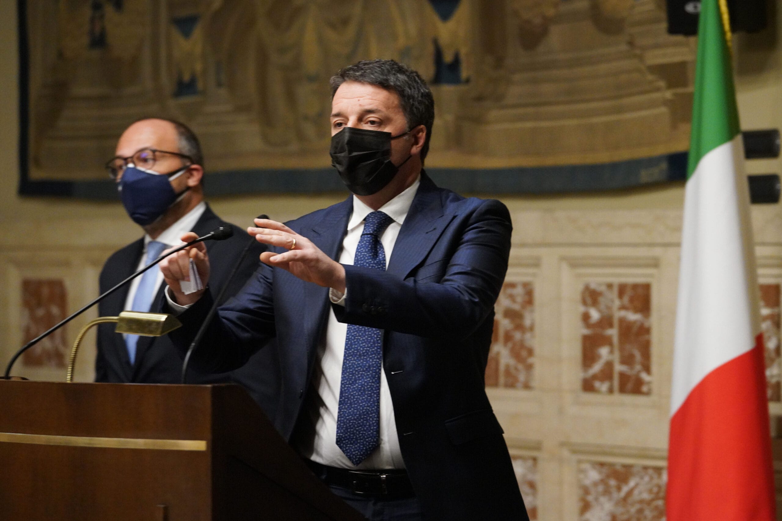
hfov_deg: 15.1
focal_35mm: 136
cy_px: 260
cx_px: 391
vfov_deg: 10.1
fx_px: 2955
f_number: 4.5
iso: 8000
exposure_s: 1/125
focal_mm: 136
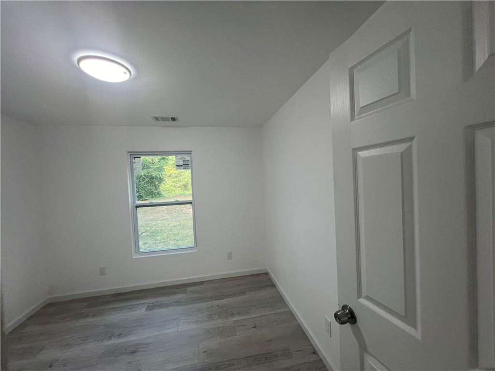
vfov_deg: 89.9
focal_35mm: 13
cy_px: 186
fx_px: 186
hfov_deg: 106.2
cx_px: 248
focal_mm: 1.57
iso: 160
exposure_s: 1/120
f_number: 1.8
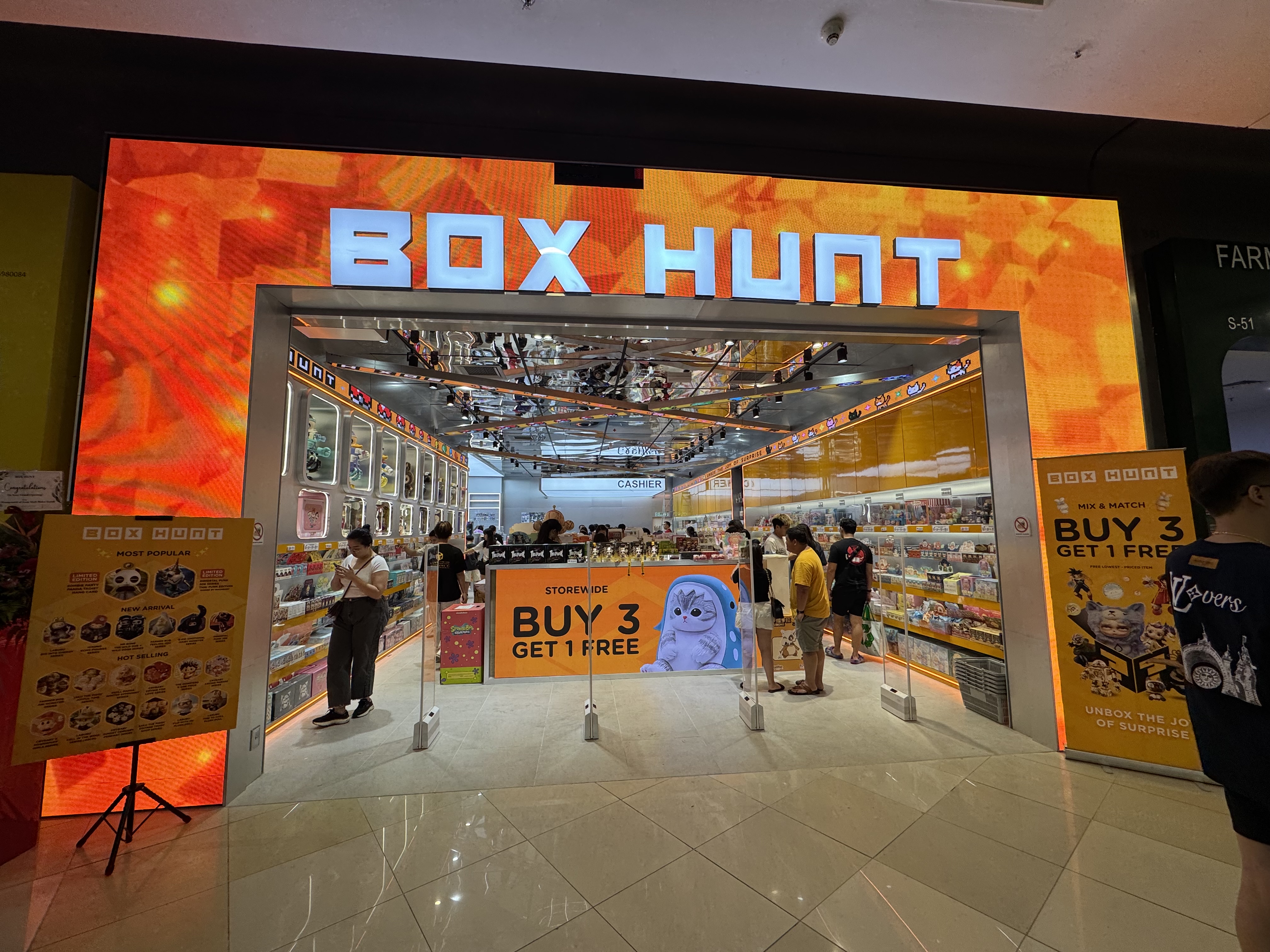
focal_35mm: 14
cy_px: 476
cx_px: 635
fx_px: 514
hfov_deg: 102.1
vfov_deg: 85.7
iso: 50
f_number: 2.2
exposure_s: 1/100
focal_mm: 2.22
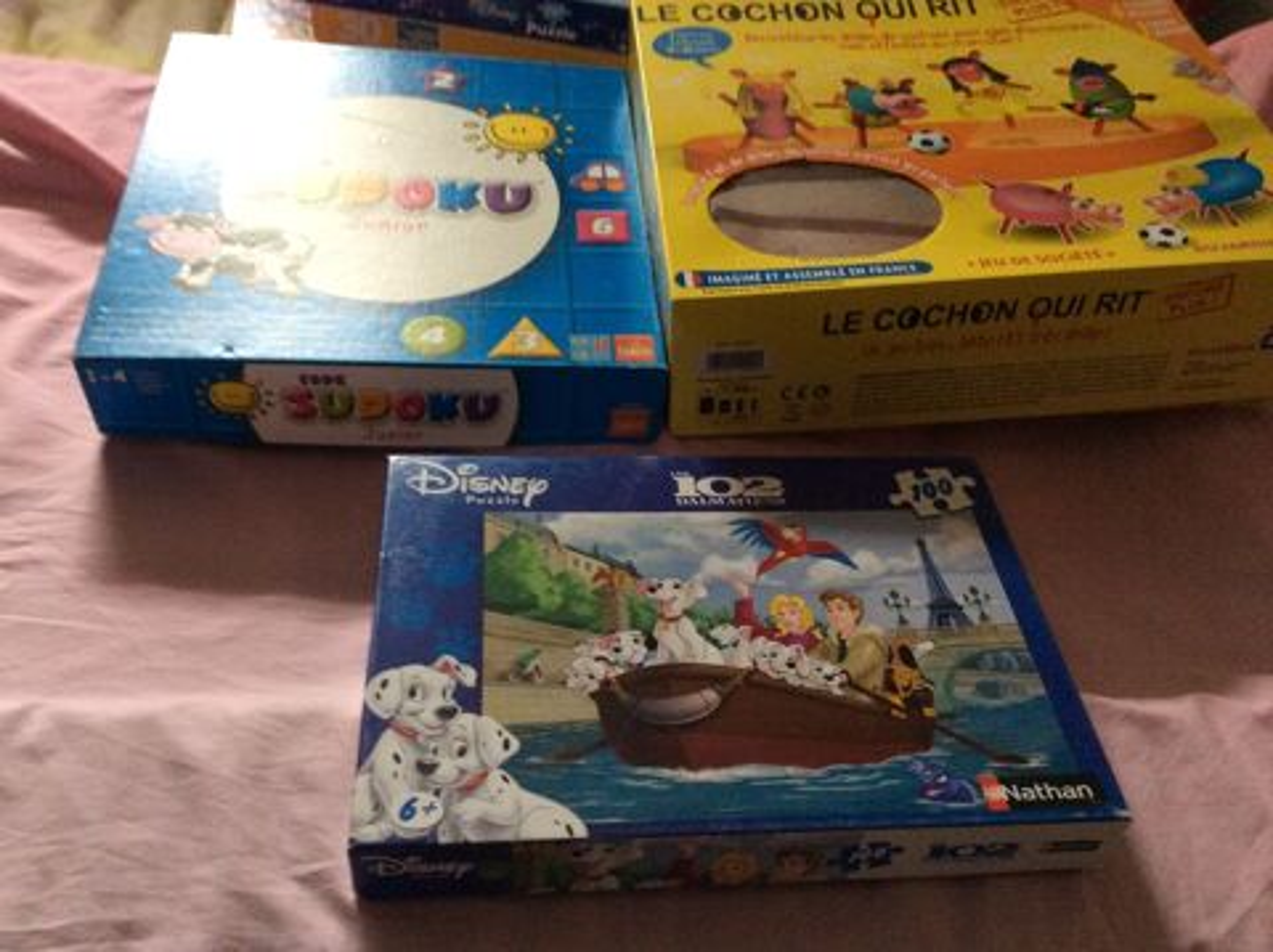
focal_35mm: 32
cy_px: 476
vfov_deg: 44.1
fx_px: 1176
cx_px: 636
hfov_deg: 56.9
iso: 200
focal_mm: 3.3
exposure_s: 1/25
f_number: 2.4
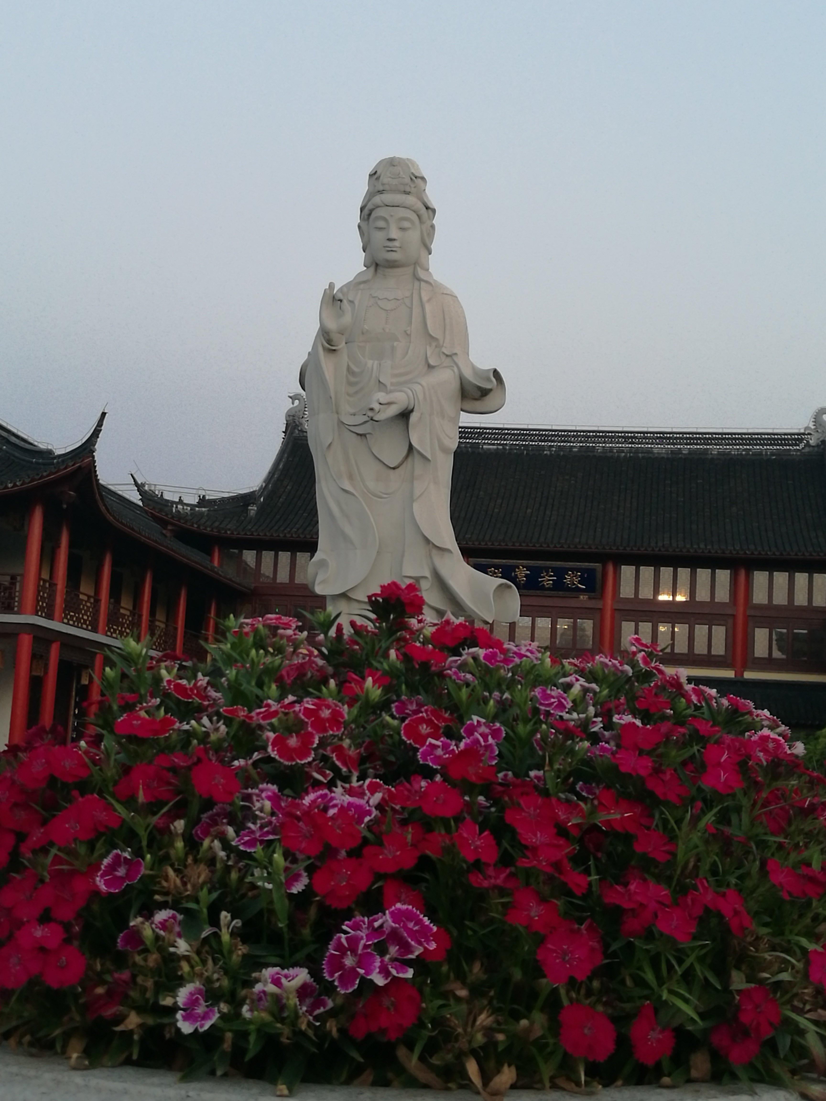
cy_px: 550
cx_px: 413
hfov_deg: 27.0
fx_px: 1718
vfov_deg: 35.5
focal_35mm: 54
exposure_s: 1/30
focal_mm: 4.04
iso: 320
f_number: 2
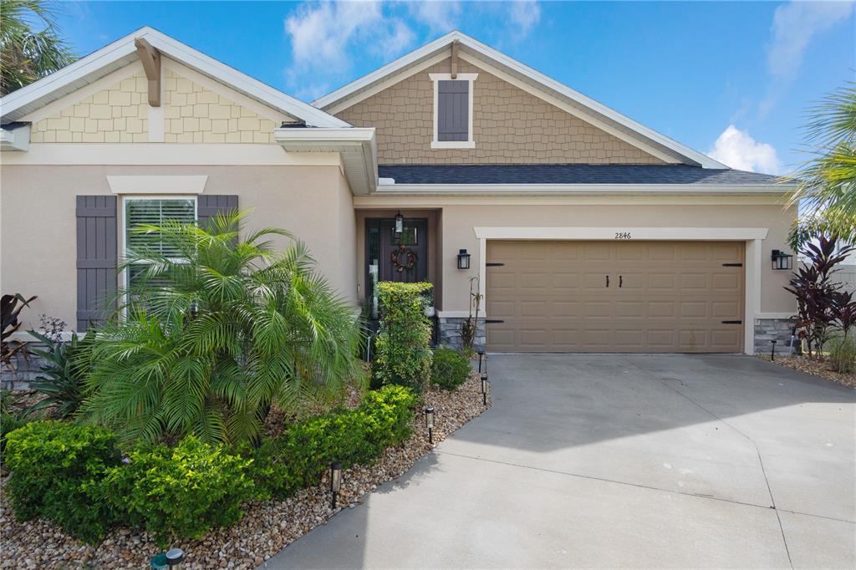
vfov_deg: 67.3
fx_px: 428
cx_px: 428
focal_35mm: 18
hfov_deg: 90.0
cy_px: 285
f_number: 8
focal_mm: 12
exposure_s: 1/400
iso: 100
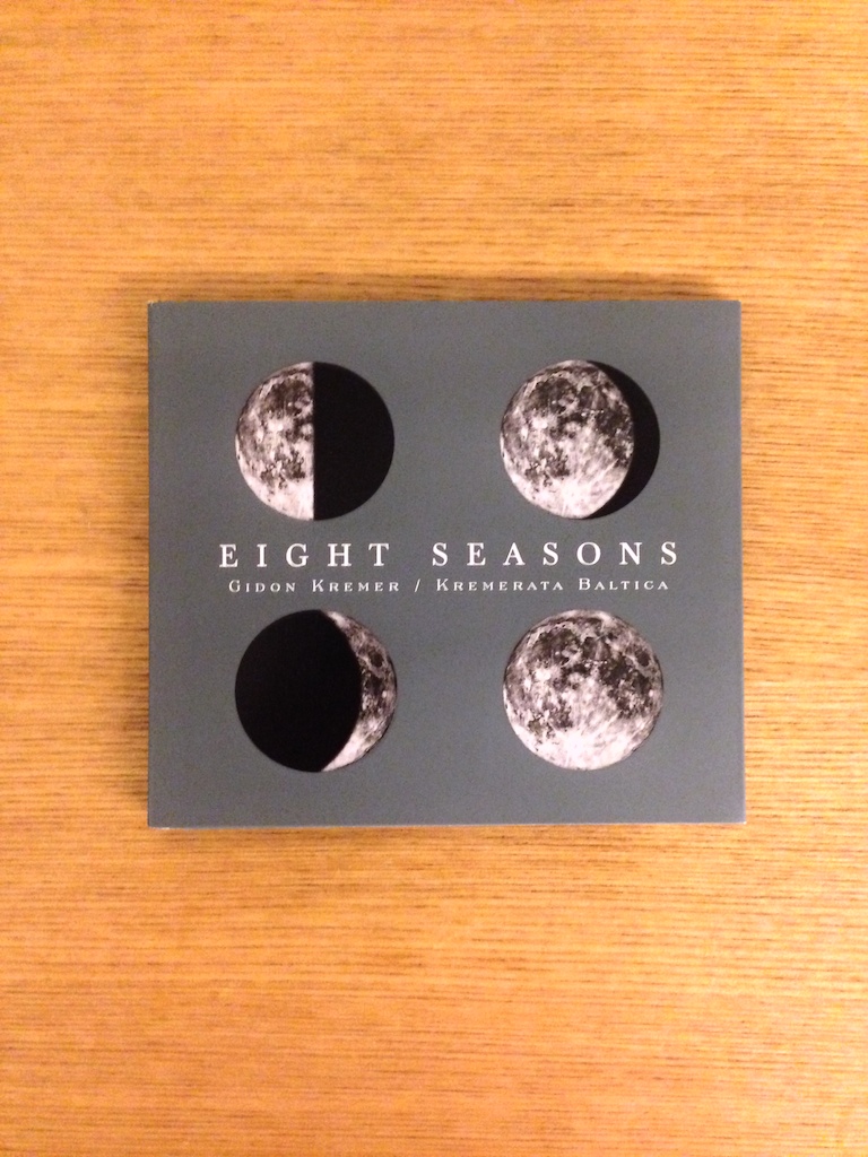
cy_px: 578
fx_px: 1103
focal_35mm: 33
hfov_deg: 42.9
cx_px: 434
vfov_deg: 55.4
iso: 800
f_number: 2.4
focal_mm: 4.12
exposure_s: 1/15
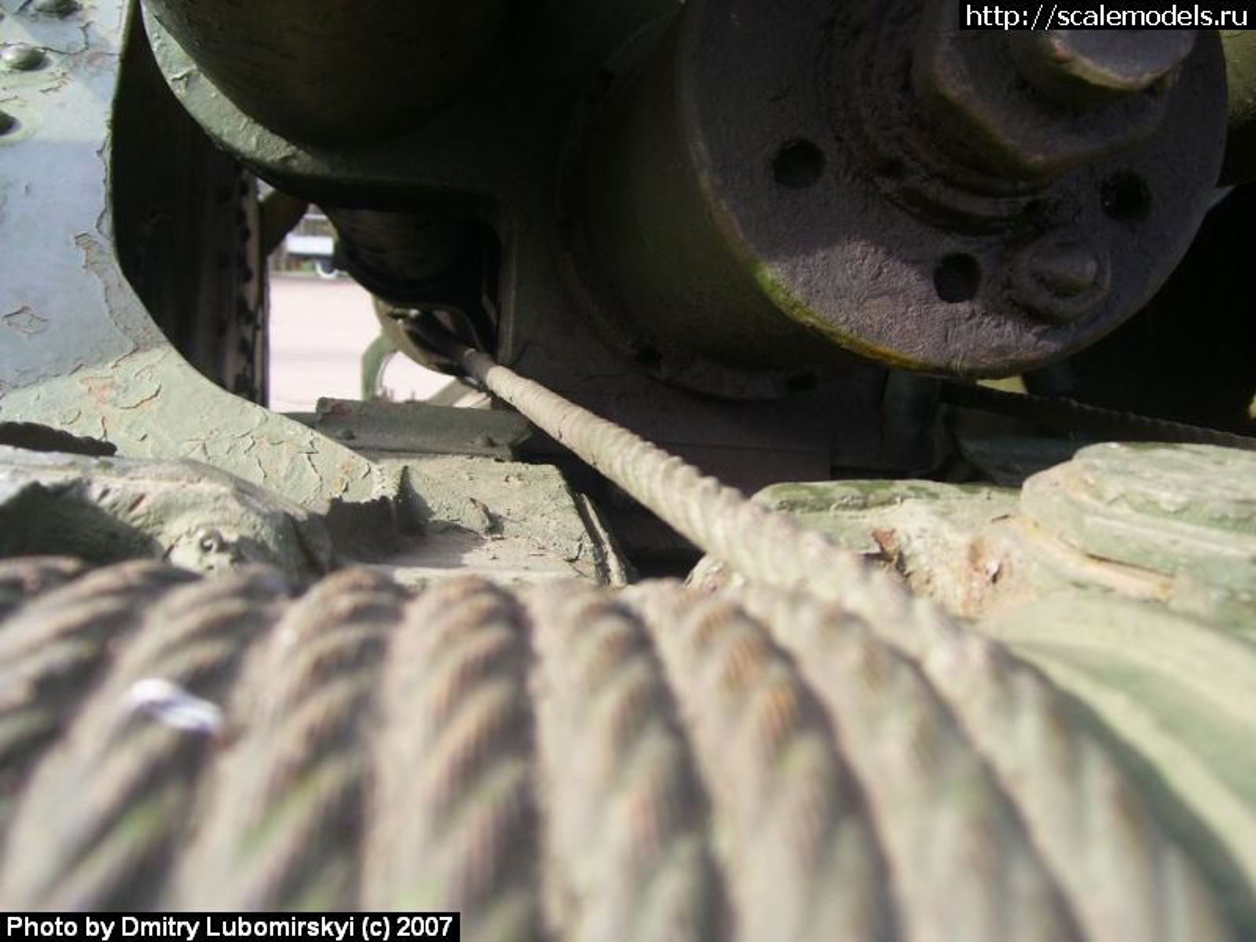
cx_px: 628
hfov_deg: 50.1
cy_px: 471
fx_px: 1343
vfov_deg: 38.7
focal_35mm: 37
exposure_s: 1/250
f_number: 2.7
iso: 80
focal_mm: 6
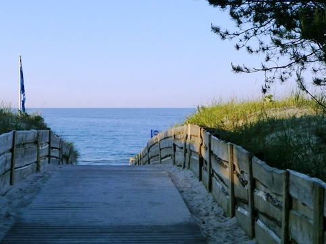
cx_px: 119
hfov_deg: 22.5
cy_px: 105
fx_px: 819
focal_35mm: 87
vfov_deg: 17.0
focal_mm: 11.7
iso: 200
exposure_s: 1/640
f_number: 4.9
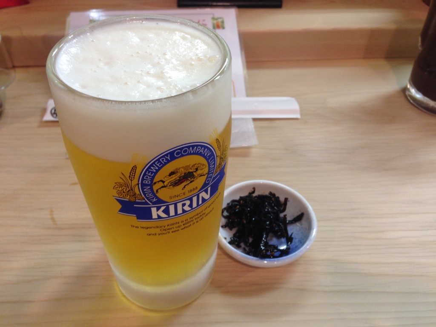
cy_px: 164
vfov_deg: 42.9
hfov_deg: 55.4
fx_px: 416
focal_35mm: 33
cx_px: 218
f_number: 2.4
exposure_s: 1/20
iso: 80
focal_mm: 4.12
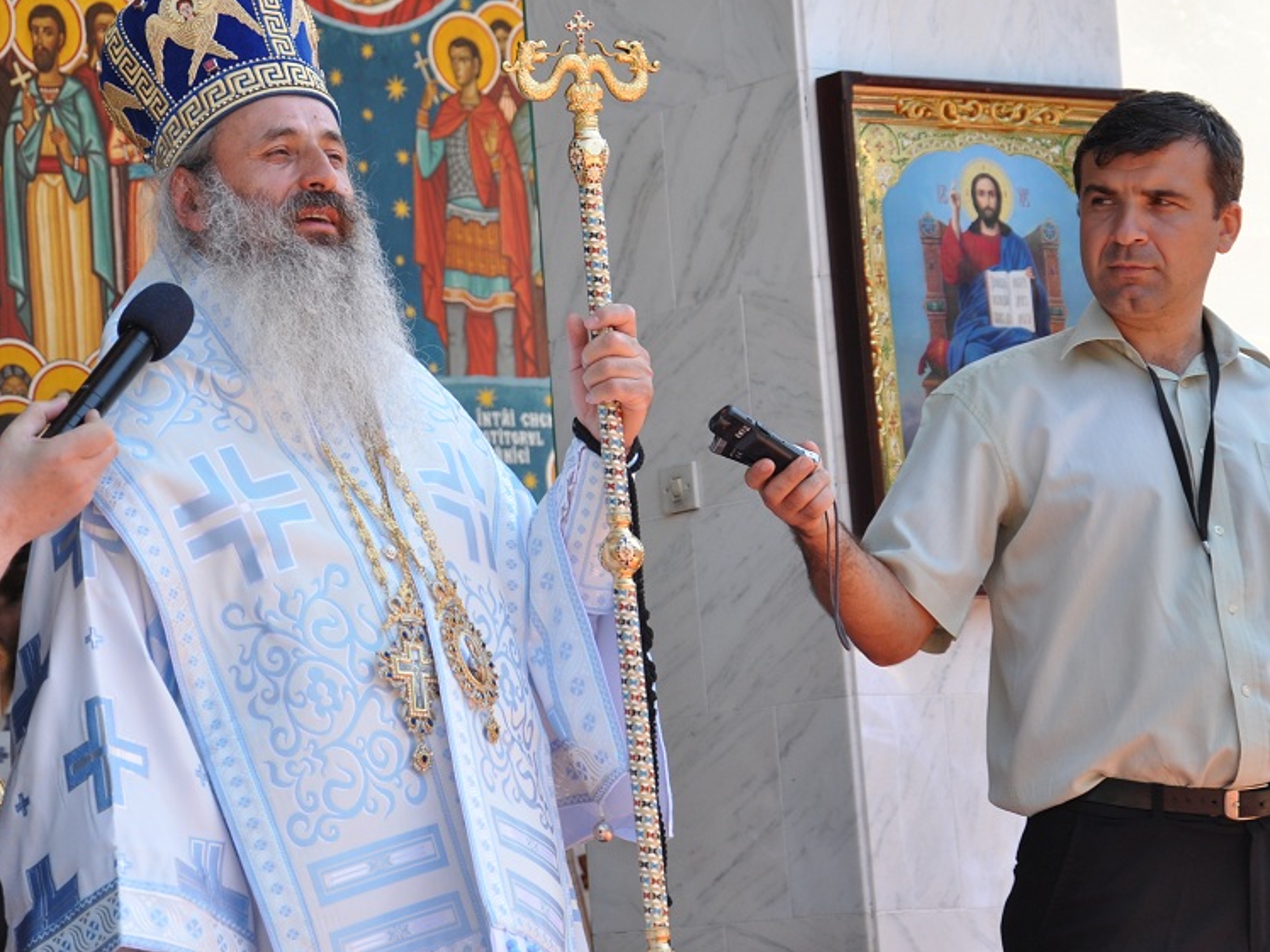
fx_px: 4916
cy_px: 305
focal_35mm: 134
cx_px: 436
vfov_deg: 11.1
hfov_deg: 14.7
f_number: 32
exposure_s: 1/200
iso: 200
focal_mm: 58
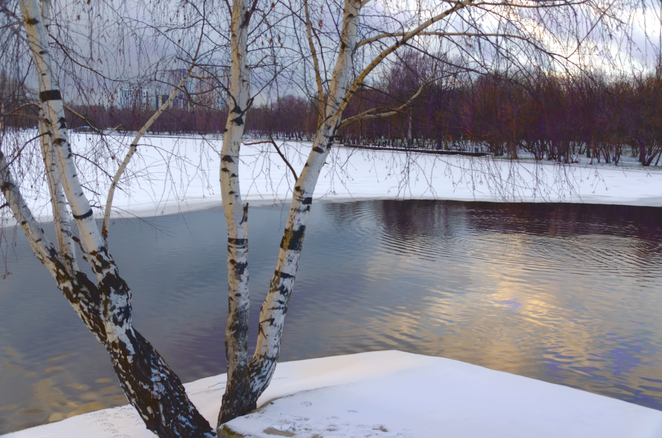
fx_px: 606
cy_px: 219
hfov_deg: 57.3
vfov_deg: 39.8
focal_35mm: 33
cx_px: 331
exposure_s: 1/200
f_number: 6.3
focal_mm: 22
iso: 400
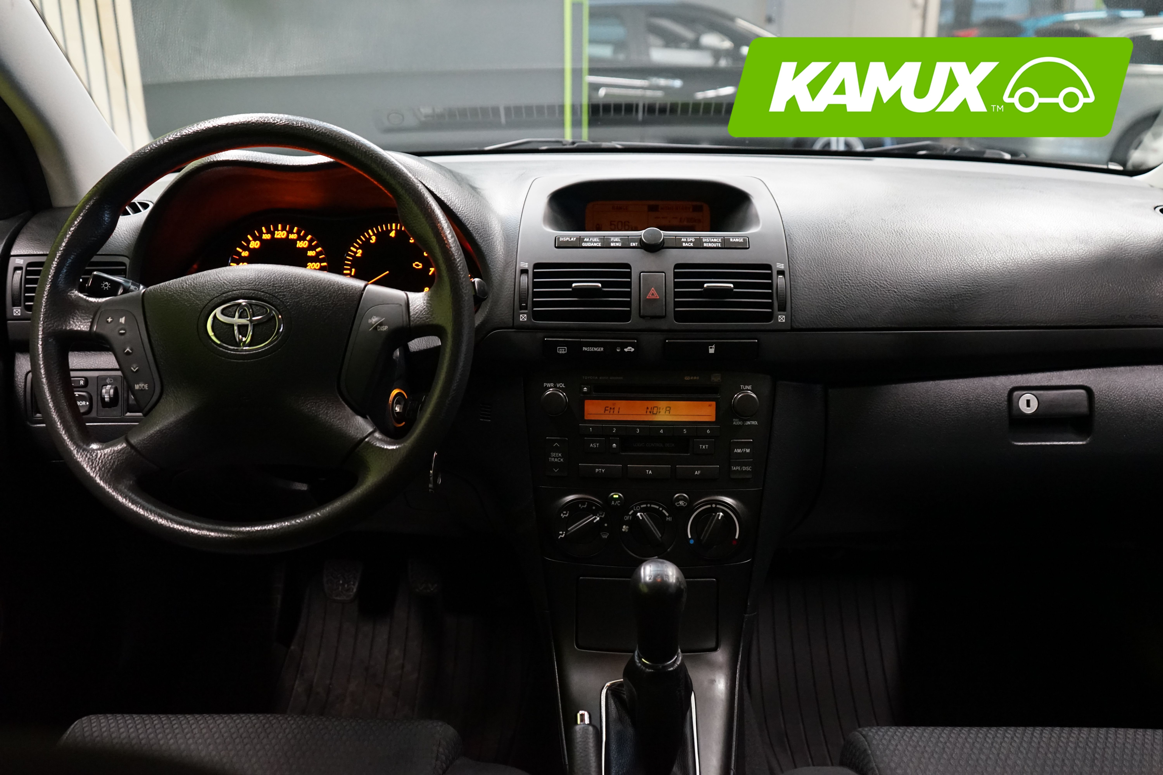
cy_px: 388
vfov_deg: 42.3
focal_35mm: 31
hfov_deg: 60.3
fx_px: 1001
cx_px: 582
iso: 4000
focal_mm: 31
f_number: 4.5
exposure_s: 1/30
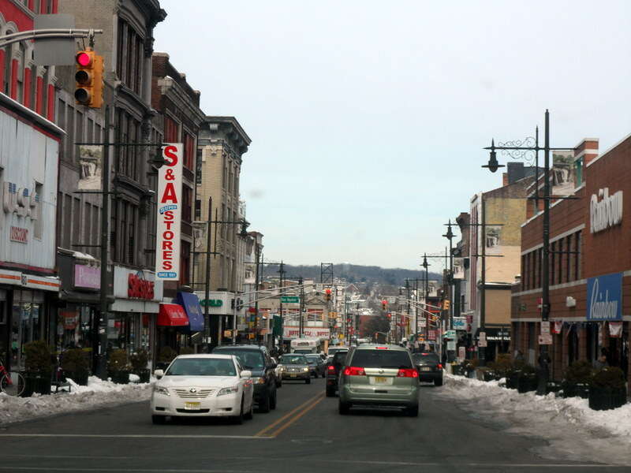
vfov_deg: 17.0
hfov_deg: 22.5
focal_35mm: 87
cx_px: 316
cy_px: 236
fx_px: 1586
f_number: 5
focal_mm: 15.9
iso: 80
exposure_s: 1/500
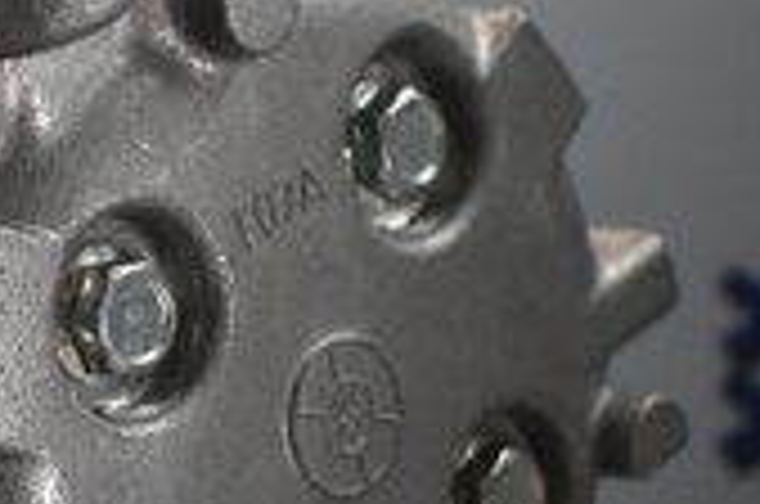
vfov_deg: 11.1
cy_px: 284
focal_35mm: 123
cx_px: -117
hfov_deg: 16.1
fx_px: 2587
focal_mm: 23
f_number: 4.2
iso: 900
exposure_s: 1/125
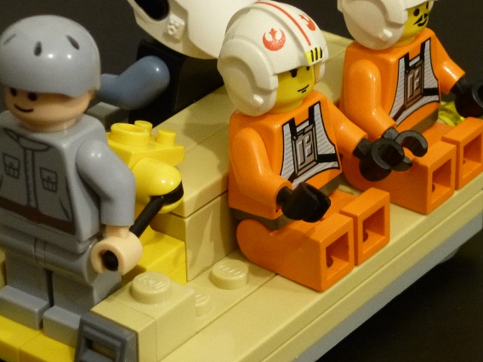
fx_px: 1912
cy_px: 195
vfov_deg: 10.8
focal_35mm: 137
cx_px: 217
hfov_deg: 14.4
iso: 400
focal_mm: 13.6
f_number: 4.7
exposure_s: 1/4
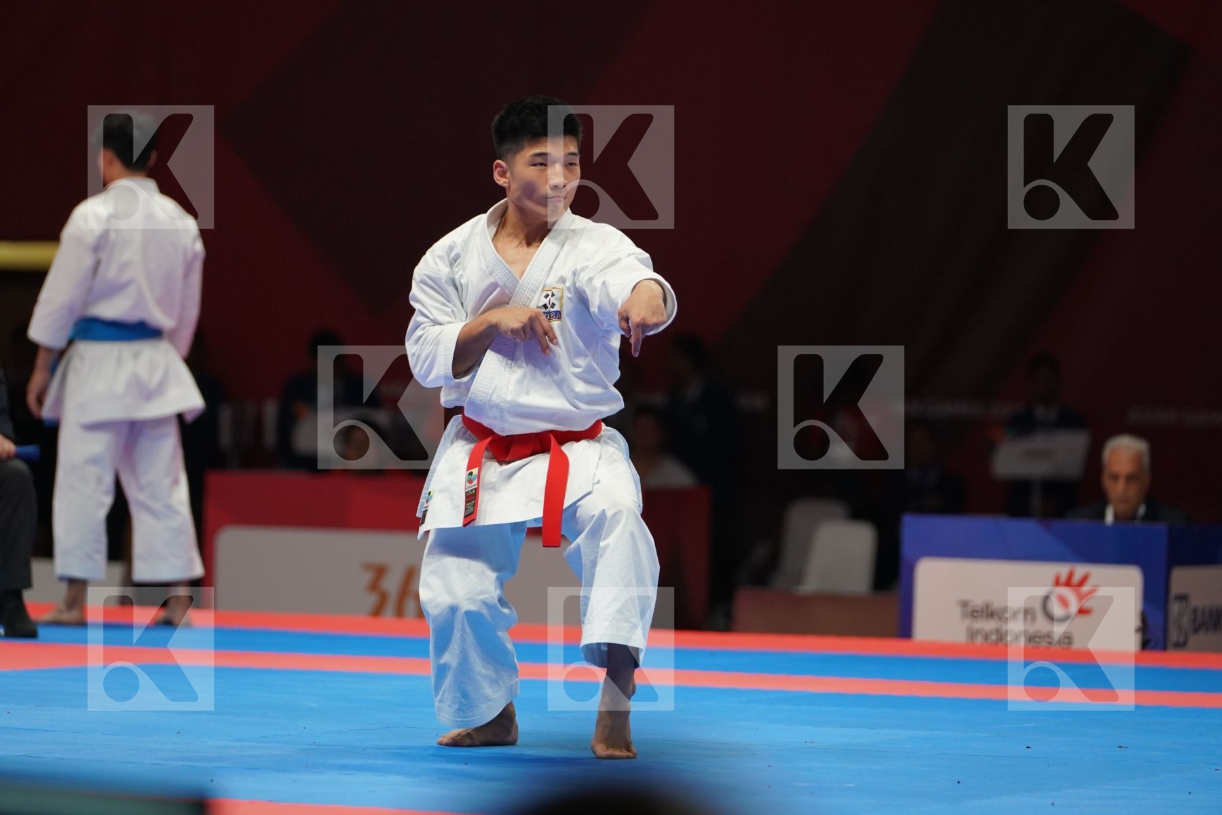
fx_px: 7399
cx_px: 611
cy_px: 408
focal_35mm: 218
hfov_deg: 9.4
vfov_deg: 6.3
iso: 1600
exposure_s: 1/500
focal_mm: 218
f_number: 4
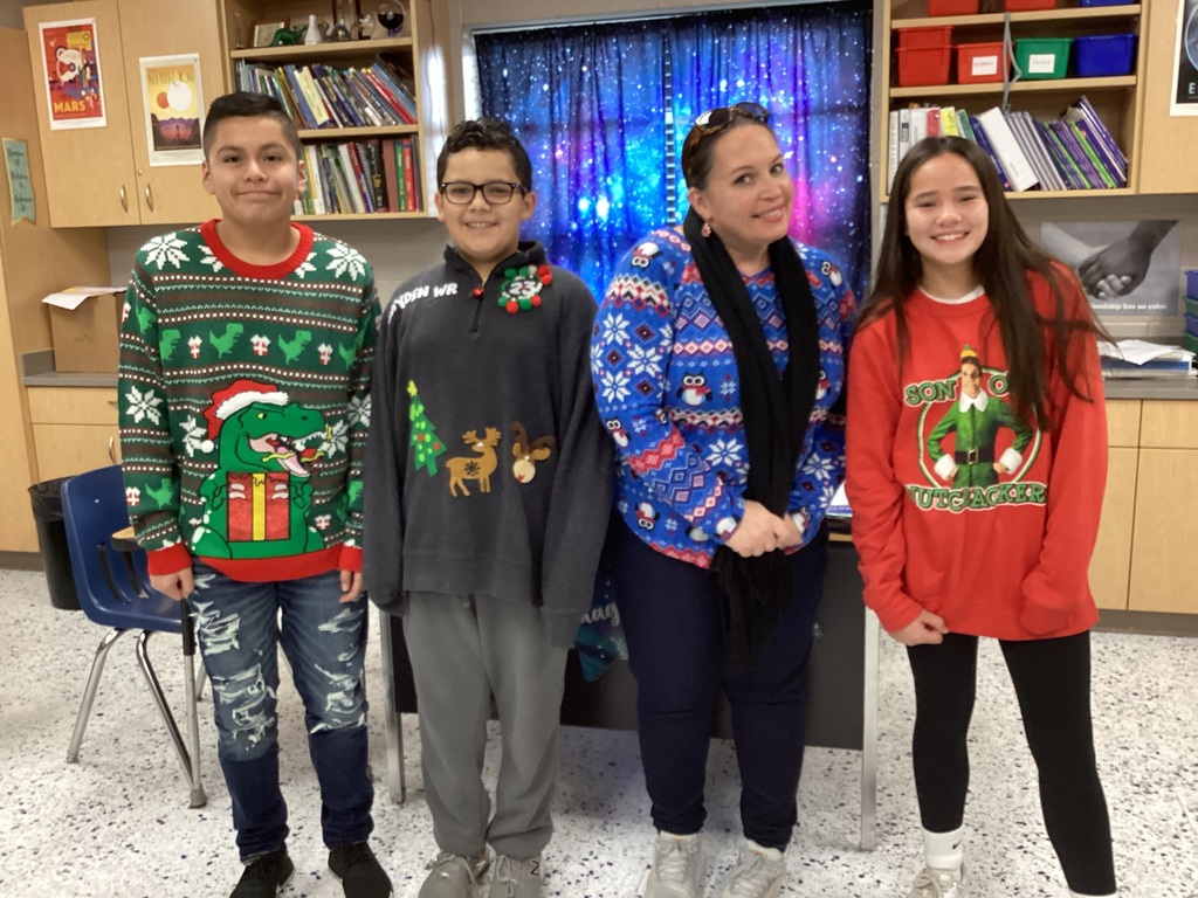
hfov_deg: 58.4
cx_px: 599
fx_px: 1073
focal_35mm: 31
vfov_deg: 45.4
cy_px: 449
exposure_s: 1/60
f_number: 2.4
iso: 250
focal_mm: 3.3
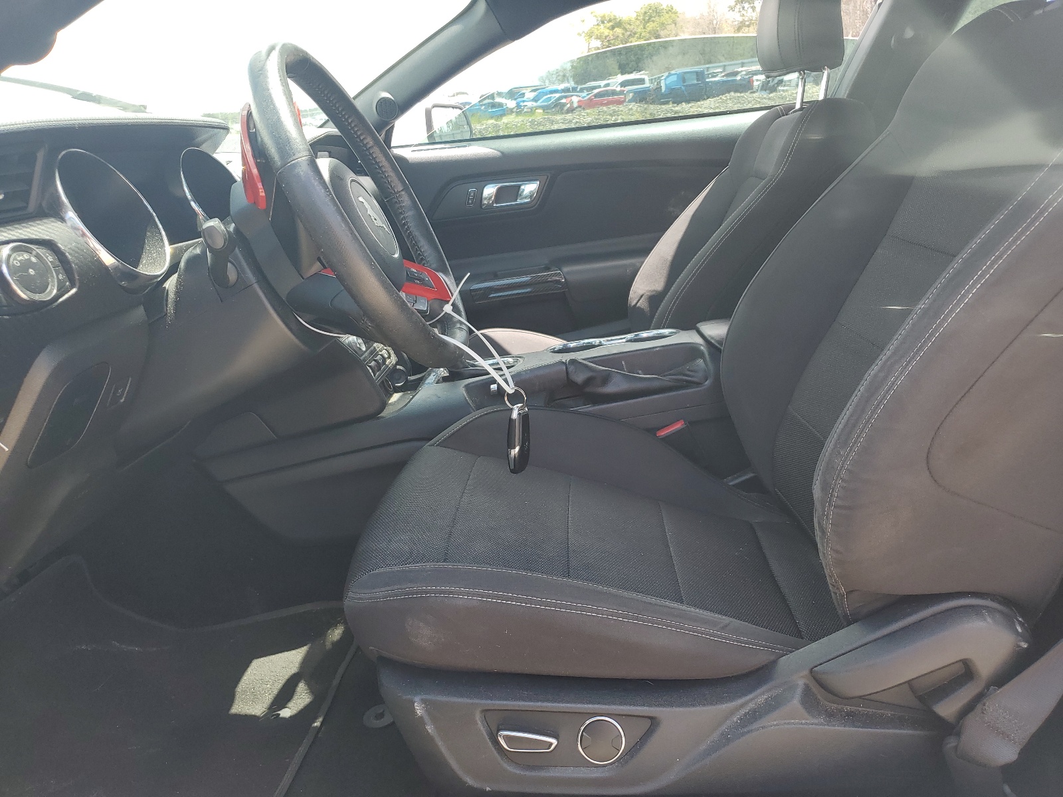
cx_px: 532
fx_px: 798
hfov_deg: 67.3
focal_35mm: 26
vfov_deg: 53.1
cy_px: 398
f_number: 1.5
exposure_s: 1/385
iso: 50
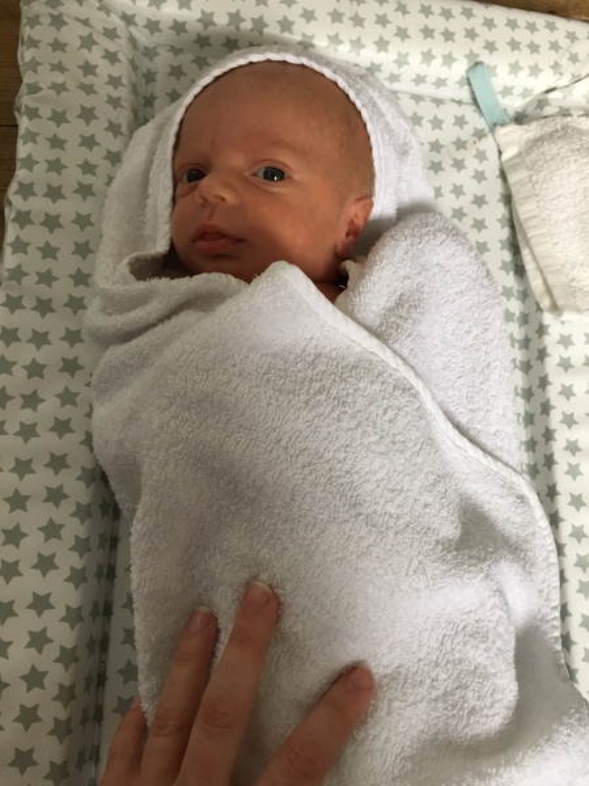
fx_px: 658
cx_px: 294
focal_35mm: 29
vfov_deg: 61.7
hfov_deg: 48.2
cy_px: 393
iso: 32
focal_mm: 4.15
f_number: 2.2
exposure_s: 1/33
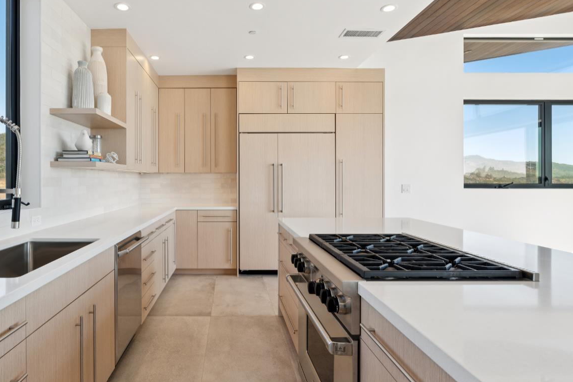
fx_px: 334
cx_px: 229
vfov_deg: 59.5
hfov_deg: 80.2
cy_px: 188
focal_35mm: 21
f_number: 11
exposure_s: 1/60
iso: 320
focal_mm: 16
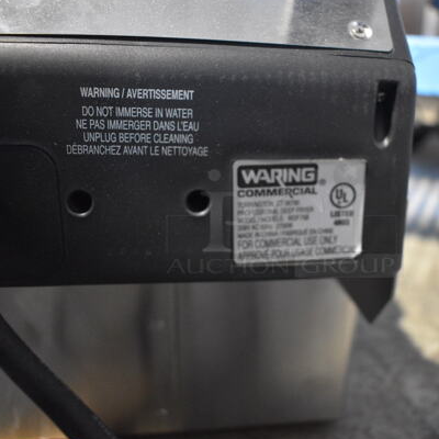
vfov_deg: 47.2
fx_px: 502
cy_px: 220
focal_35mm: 35
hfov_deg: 46.7
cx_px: 282
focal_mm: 18
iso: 3200
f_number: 3.5
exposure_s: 1/50
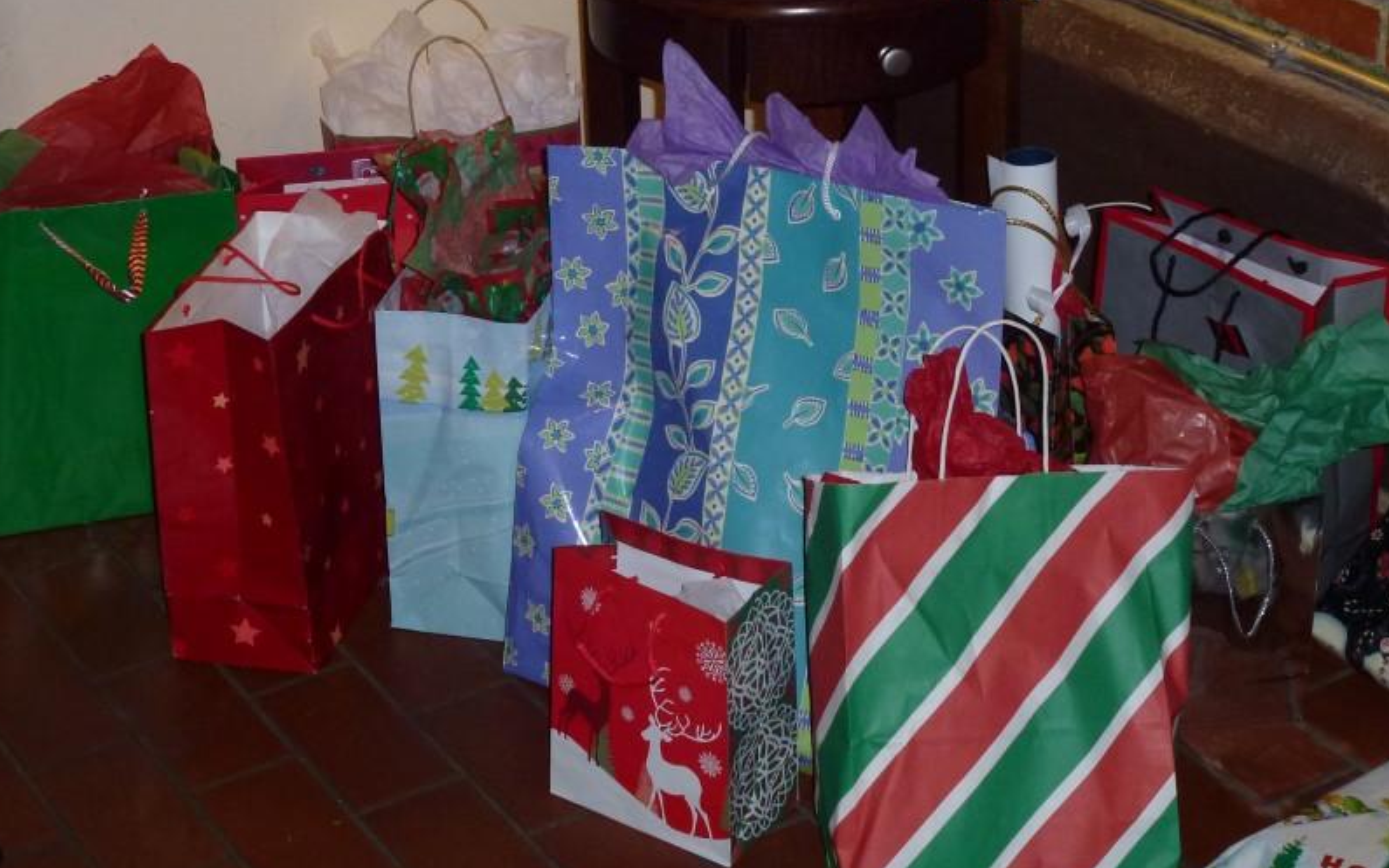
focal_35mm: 71
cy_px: 241
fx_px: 2688
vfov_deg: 18.3
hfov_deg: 29.0
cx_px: 643
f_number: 4.3
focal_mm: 9.4
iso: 250
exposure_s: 1/60
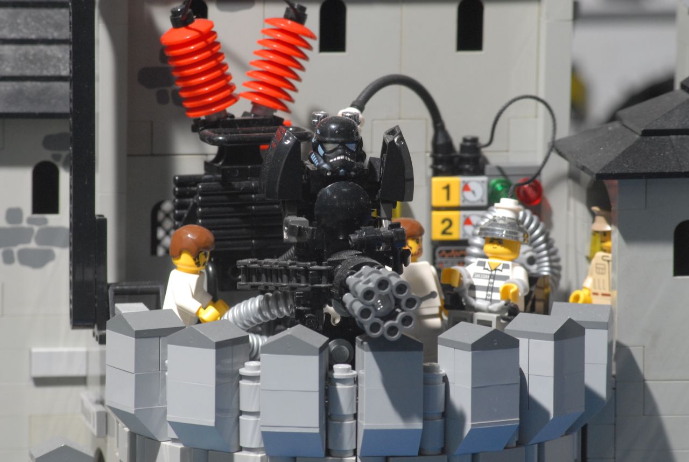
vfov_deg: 5.9
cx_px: 344
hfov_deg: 8.8
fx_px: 4455
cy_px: 231
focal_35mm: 232
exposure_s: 1/60
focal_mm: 155
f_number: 11
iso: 560
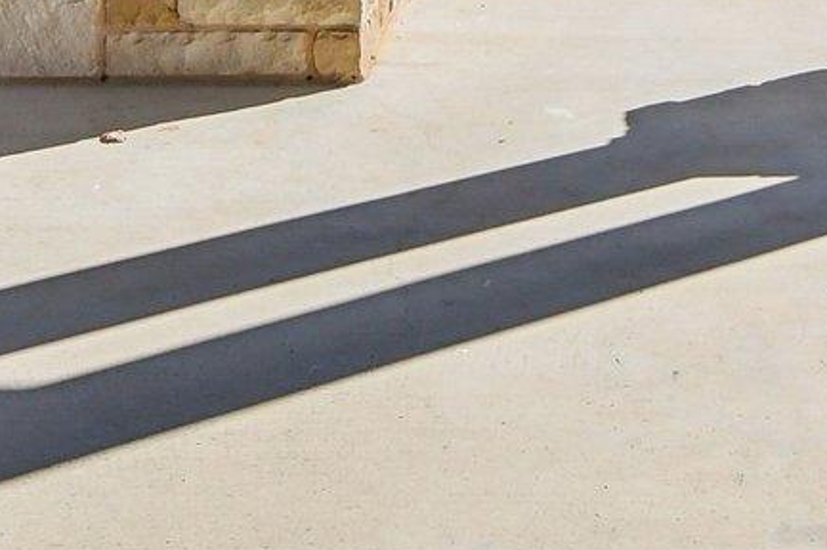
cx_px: 625
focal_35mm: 71
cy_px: -551
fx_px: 1630
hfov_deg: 28.0
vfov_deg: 15.4
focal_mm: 10
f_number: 8
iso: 400
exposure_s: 1/800
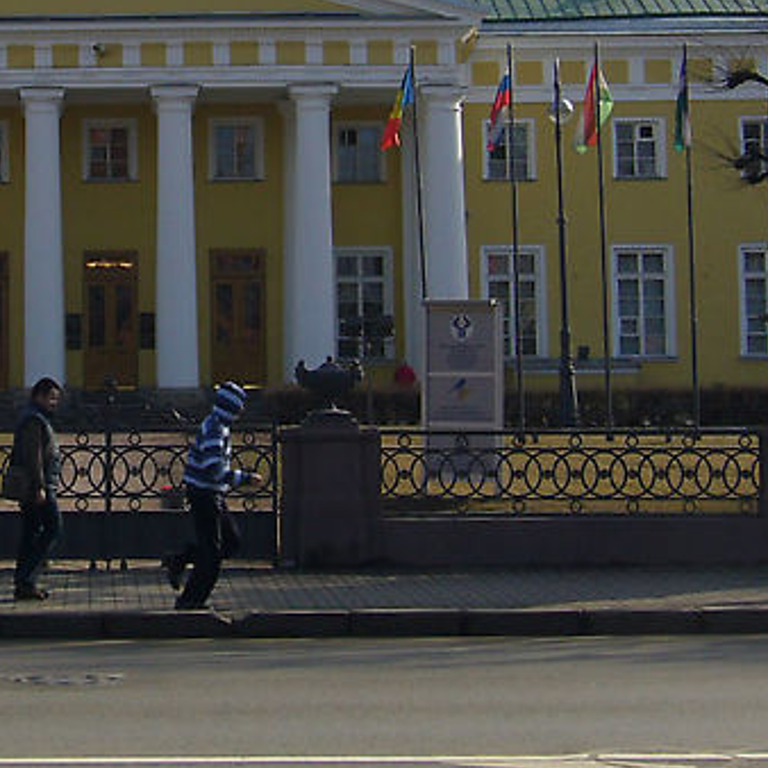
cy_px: 67
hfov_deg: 16.3
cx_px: 127
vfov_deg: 16.2
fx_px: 2661
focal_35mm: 106
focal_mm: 7.5
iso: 80
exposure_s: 1/250
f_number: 6.3
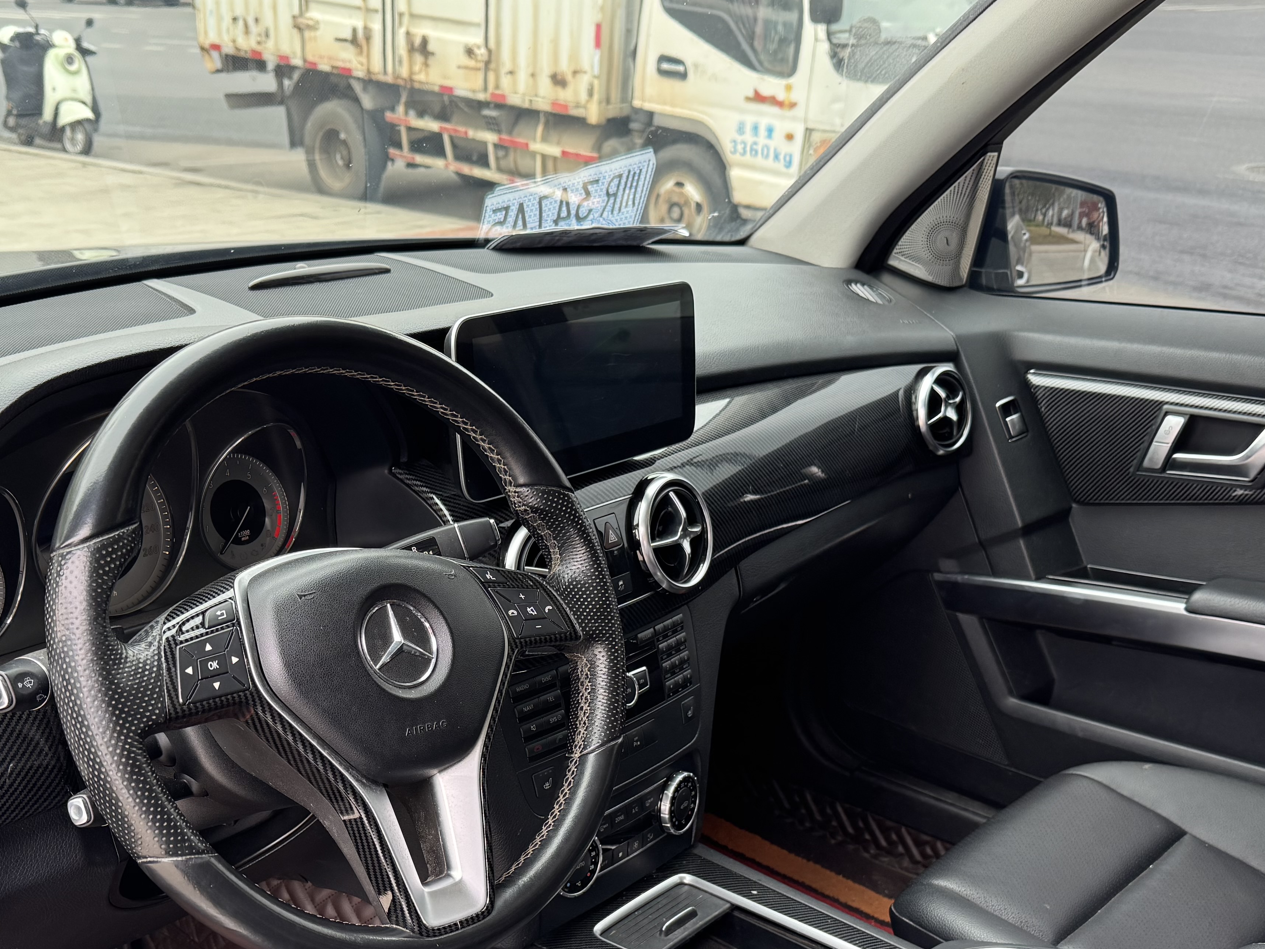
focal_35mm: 40
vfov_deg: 35.2
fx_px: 1462
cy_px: 701
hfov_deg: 46.7
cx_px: 546
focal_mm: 6.76
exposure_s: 1/121
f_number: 1.78
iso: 125
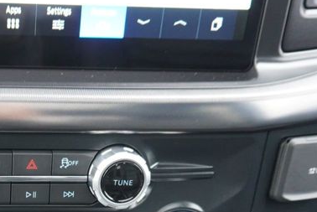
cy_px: 277
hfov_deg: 28.9
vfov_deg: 19.3
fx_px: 573
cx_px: -2
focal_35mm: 65
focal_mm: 16
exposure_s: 1/60
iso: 1250
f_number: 4
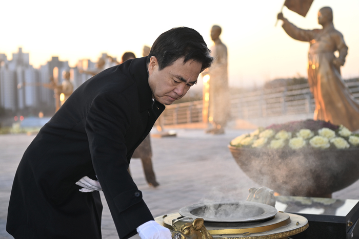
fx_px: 698
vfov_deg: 19.5
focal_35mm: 70
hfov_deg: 28.8
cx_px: 180
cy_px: 120
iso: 320
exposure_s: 1/200
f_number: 4
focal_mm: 70
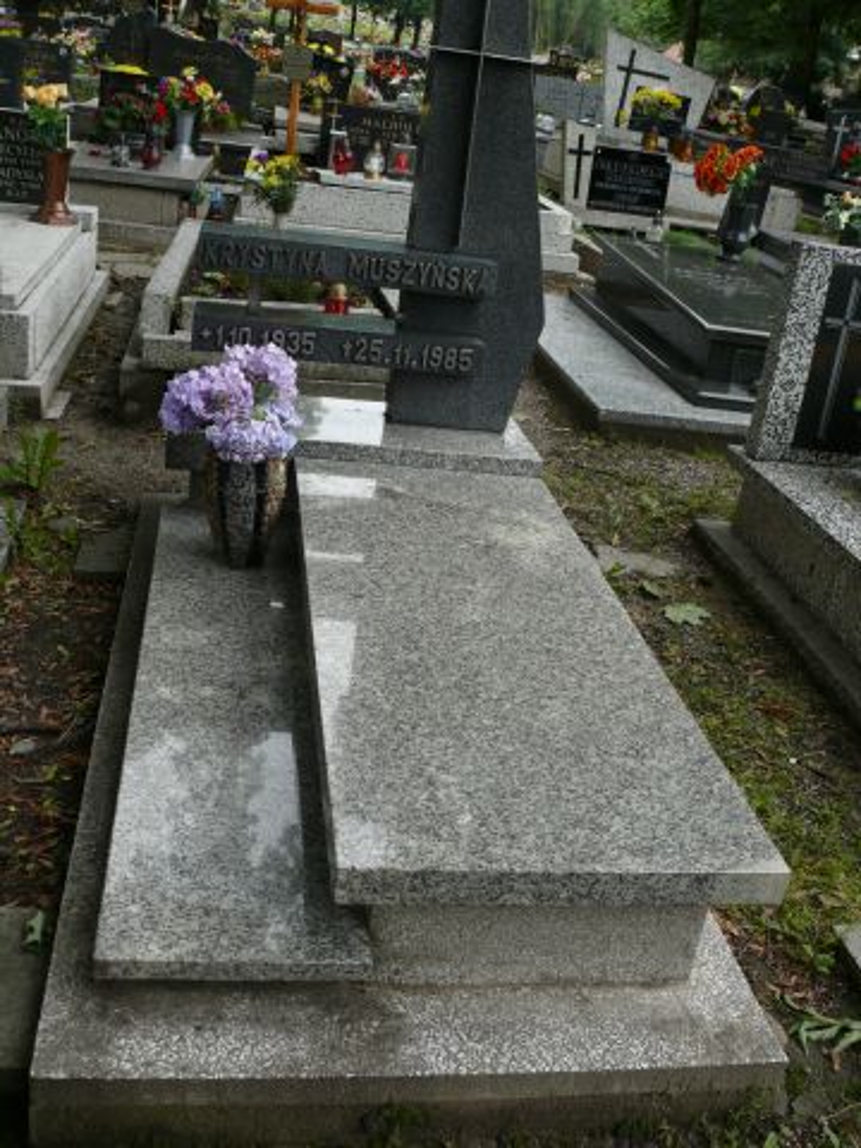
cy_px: 574
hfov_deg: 40.7
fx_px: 1161
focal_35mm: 35
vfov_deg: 52.6
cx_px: 430
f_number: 3.6
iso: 100
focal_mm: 7.4
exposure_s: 1/125
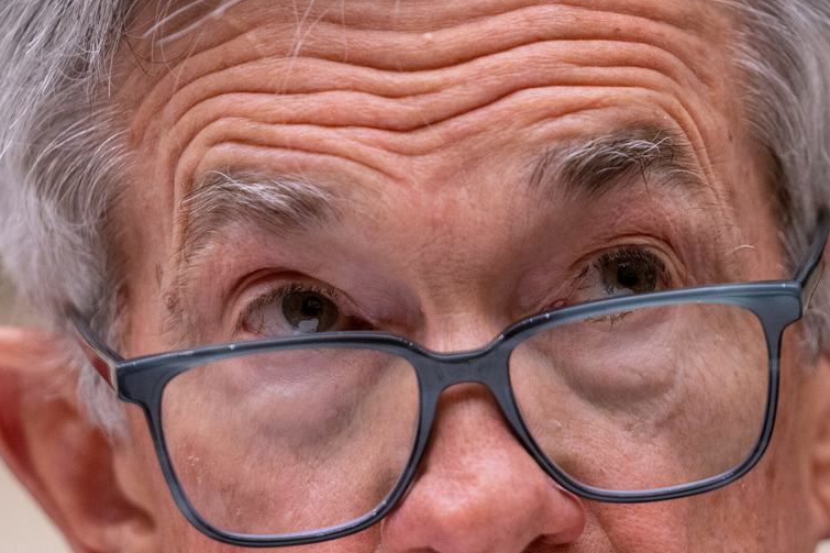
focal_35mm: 477
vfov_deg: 2.9
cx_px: 468
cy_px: 438
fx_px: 10994
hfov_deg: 4.3
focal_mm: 200
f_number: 2.8
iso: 2000
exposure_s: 1/500
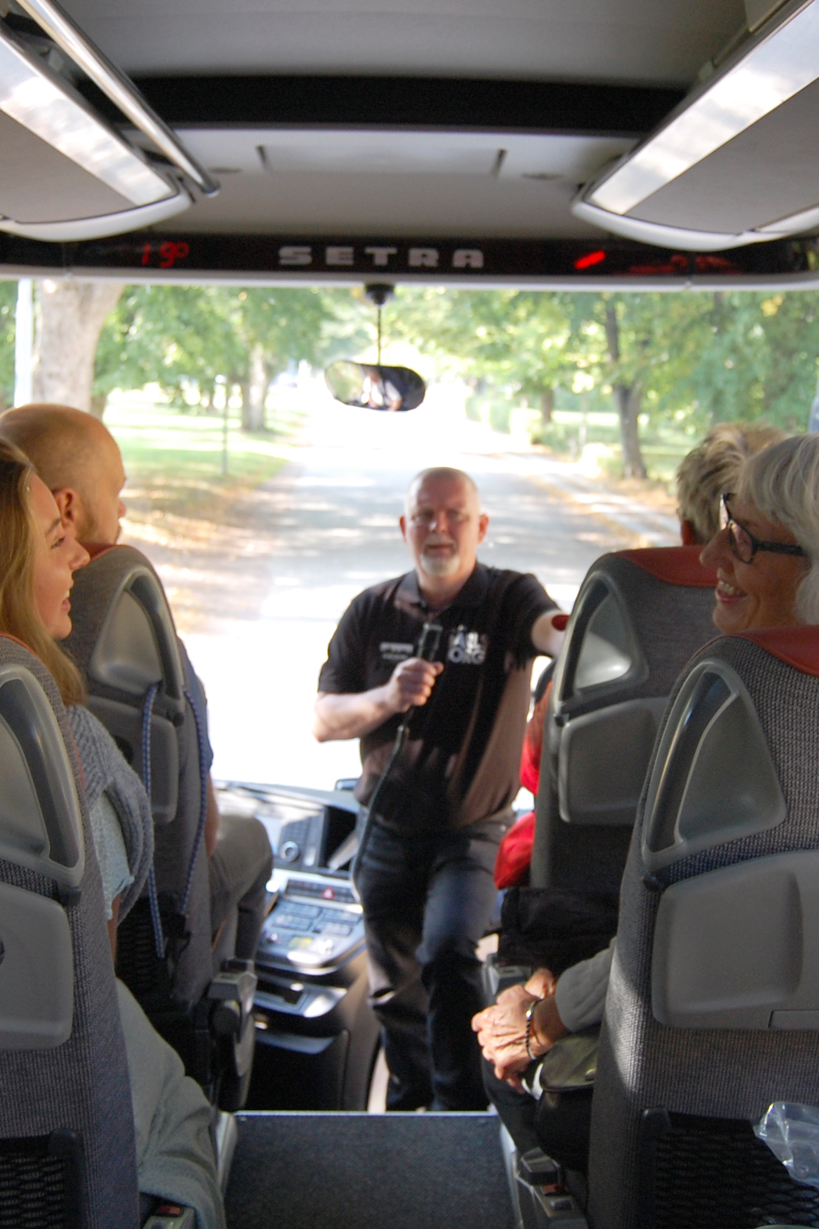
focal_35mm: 53
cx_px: 435
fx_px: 1800
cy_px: 609
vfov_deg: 37.7
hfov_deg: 25.6
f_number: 4
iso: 400
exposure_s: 1/60
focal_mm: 23
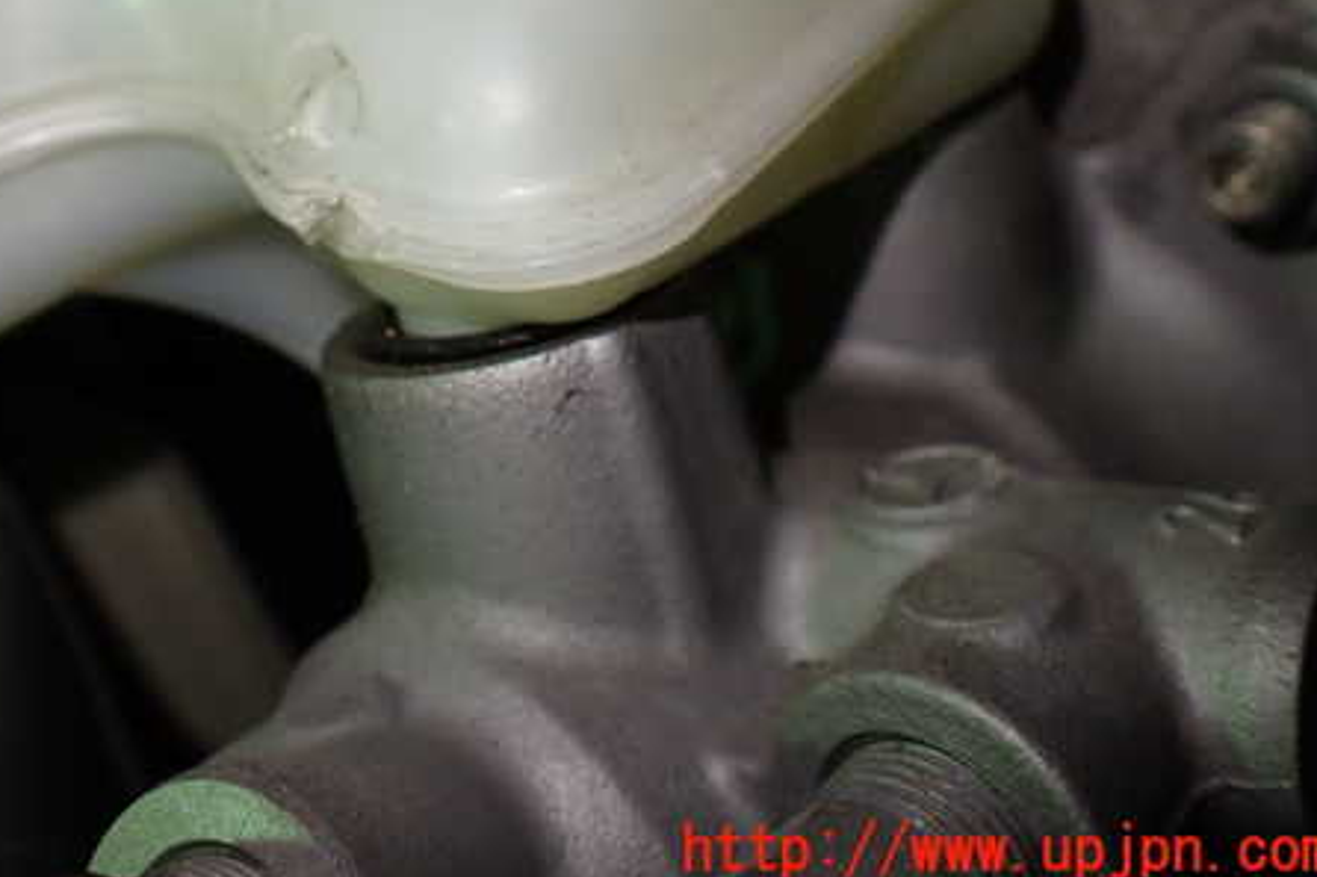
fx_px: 1536
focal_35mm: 42
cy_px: 224
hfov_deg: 45.9
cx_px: 464
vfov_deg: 31.3
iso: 200
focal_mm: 5.4
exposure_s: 1/125
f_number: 2.3
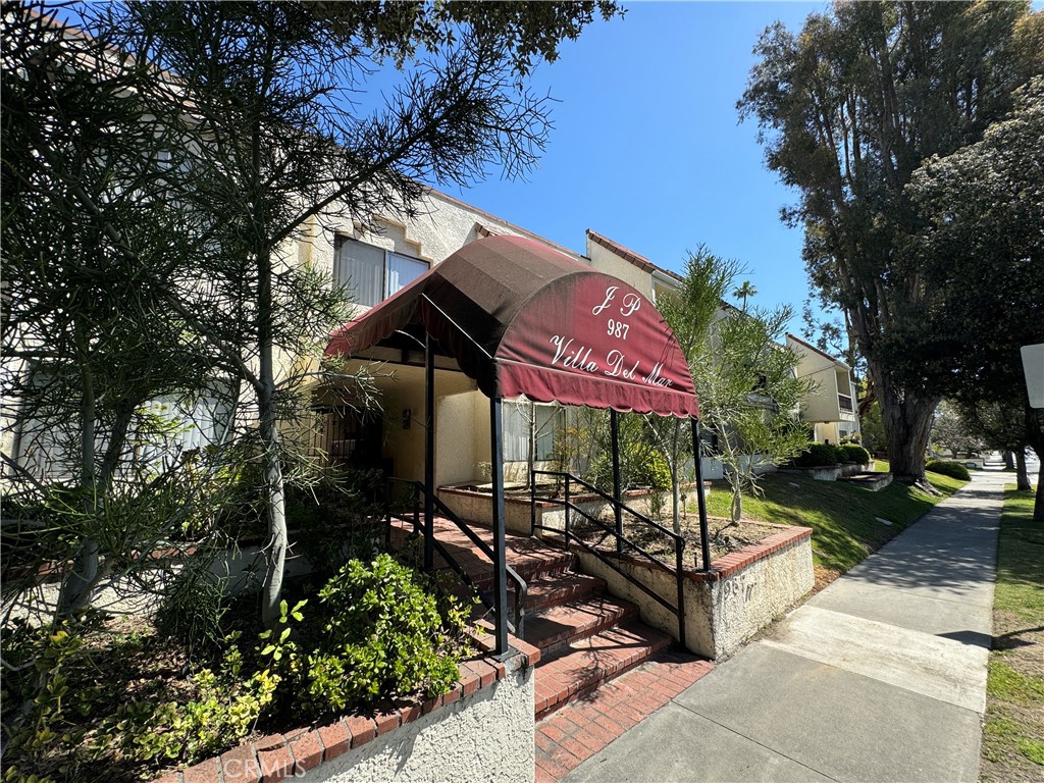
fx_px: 422
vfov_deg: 85.7
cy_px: 392
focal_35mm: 14
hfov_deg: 102.1
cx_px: 522
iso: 50
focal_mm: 2.22
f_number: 2.2
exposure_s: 1/1536
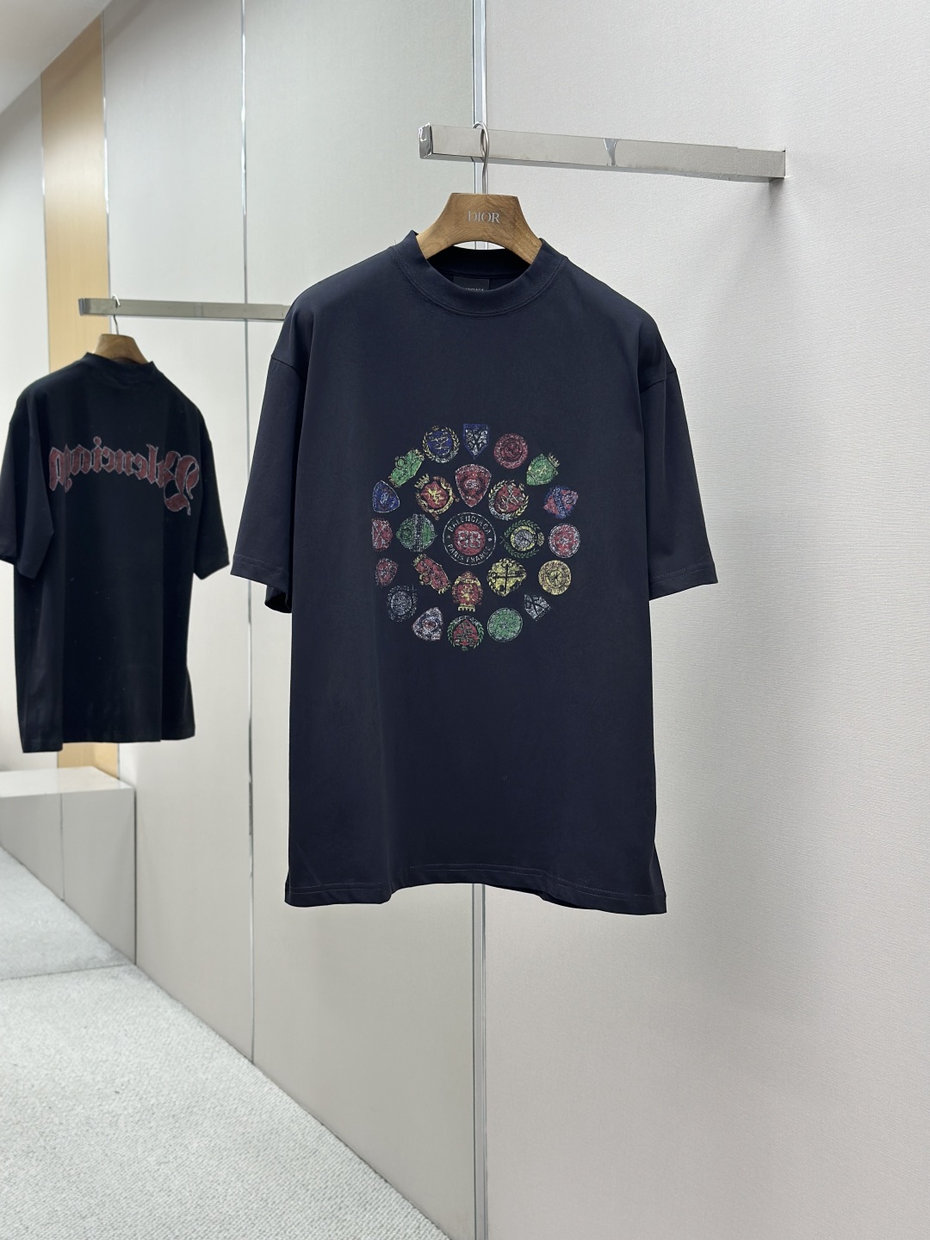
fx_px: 1719
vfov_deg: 39.7
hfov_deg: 30.3
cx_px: 465
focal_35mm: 48
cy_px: 620
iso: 80
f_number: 1.78
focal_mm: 6.86
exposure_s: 1/219
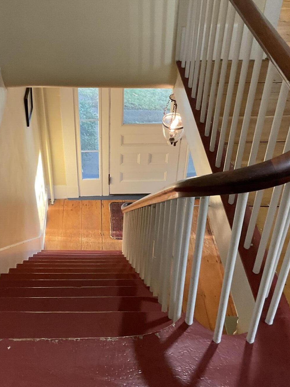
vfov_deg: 42.9
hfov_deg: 32.7
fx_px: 491
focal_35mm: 44
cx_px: 109
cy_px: 198
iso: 250
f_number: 1.8
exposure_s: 1/60
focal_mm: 3
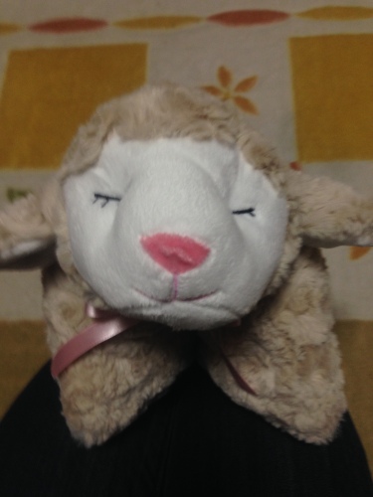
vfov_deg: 55.4
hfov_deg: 42.9
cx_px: 186
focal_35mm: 33
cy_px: 248
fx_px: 474
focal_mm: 4.12
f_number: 2.4
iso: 100
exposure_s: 1/20
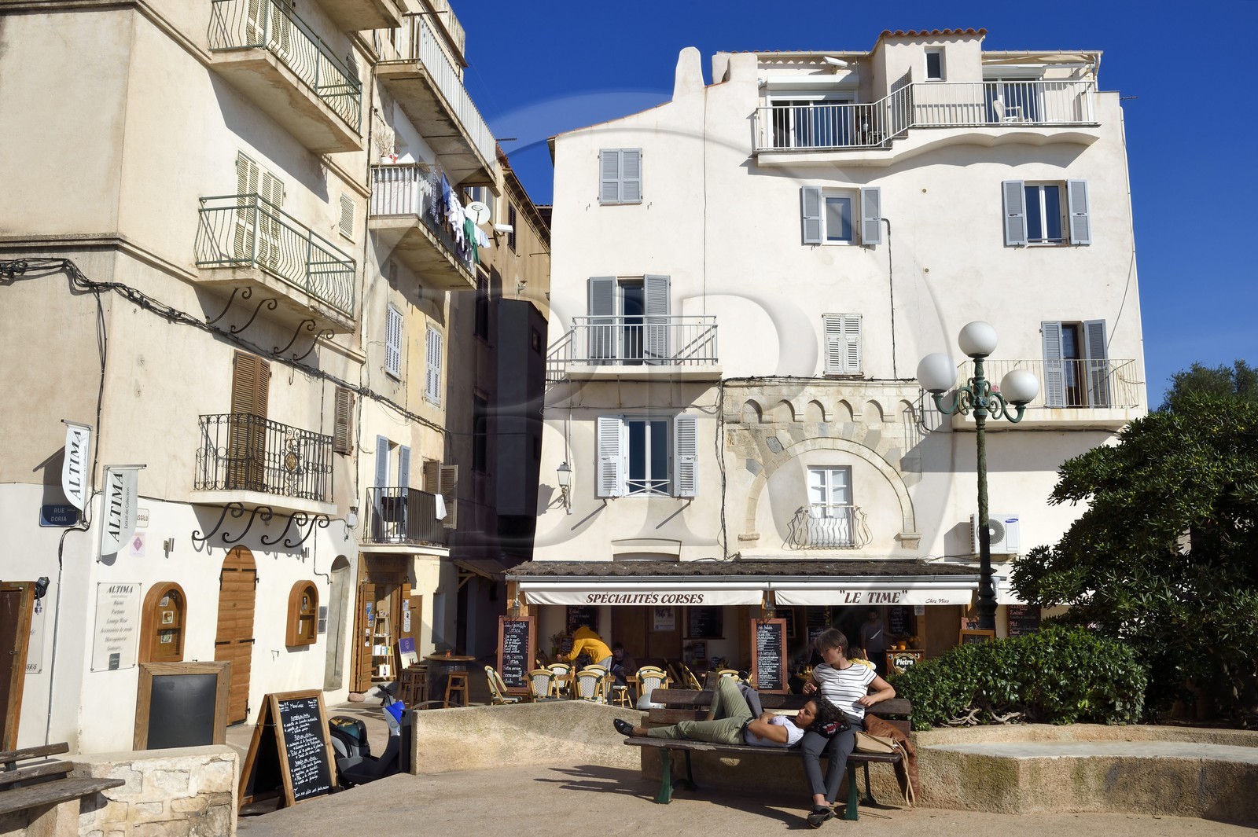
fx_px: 1118
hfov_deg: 58.7
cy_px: 418
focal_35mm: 32
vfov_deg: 41.1
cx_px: 629
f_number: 16
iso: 200
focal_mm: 32
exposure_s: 1/250
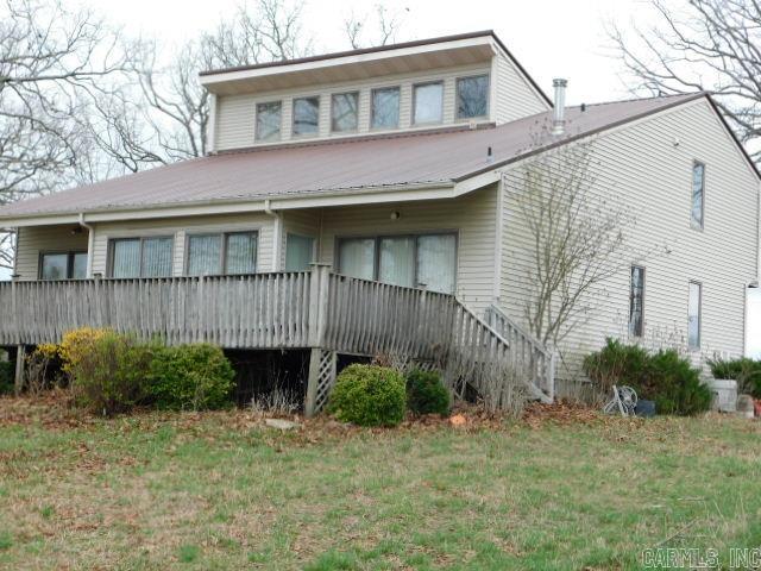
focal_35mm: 59
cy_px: 286
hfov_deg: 32.7
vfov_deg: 24.8
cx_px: 380
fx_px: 1297
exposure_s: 1/160
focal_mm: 10.4
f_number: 4
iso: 125
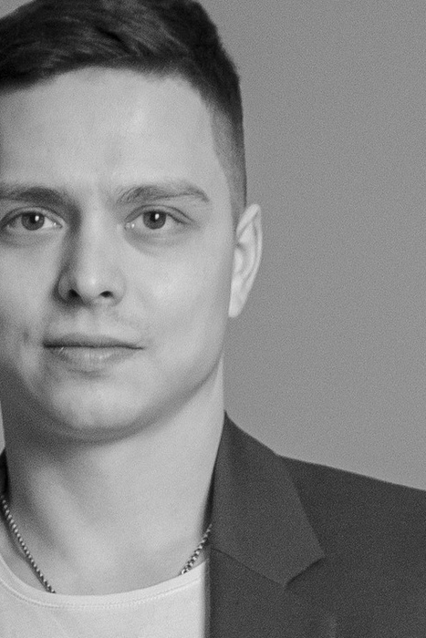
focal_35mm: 192
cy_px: 1568
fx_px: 3406
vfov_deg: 9.5
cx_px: -35
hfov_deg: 7.1
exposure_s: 1/250
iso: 1250
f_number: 2.2
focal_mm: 35
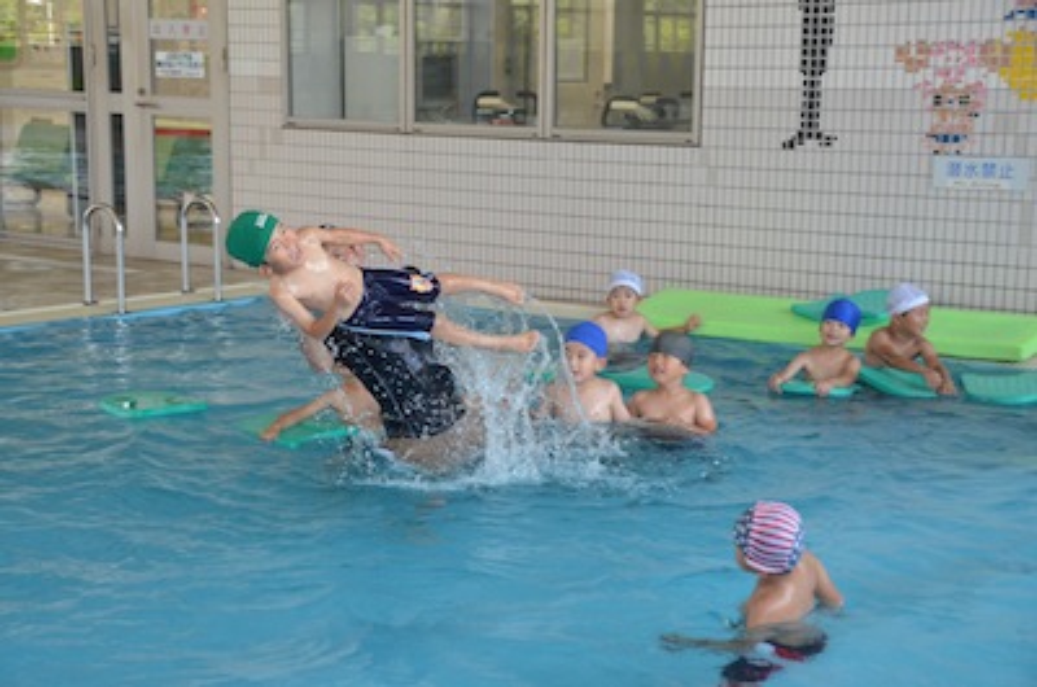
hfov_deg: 30.6
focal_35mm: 66
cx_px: 518
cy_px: 344
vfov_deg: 20.5
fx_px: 1897
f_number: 4.5
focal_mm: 44
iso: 2000
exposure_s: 1/500
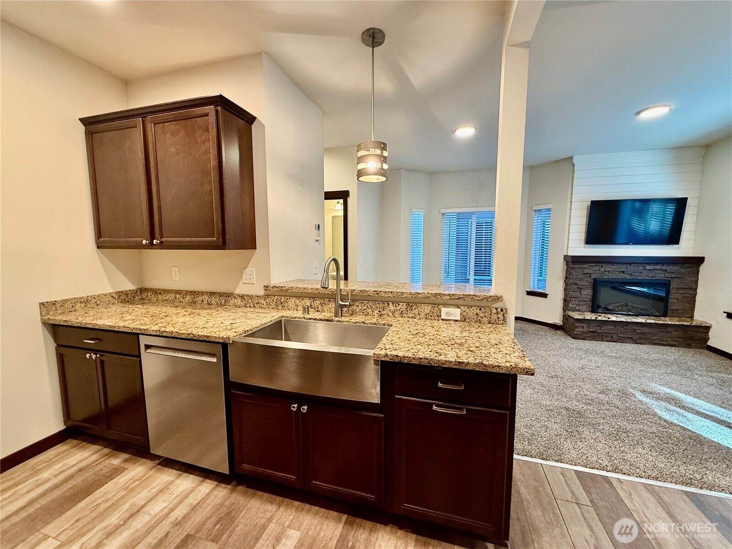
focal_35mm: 14
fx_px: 296
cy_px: 274
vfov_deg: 85.7
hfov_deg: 102.1
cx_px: 366
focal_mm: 2.22
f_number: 2.2
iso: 320
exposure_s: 1/60
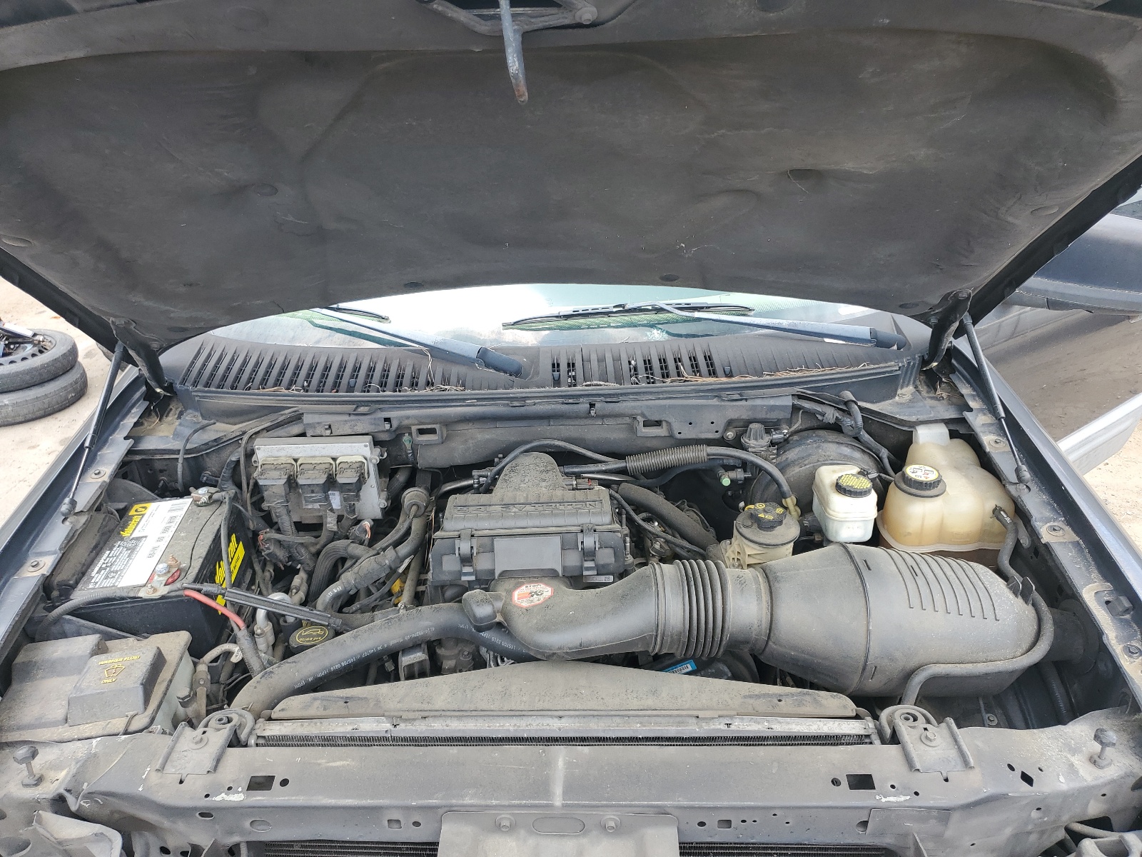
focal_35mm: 26
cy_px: 428
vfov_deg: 53.1
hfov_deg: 67.3
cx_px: 571
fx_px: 858
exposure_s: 1/256
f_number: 1.5
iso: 50
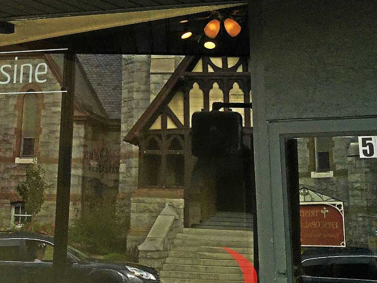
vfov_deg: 22.1
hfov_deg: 29.4
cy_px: 4
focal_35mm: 64
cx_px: 61
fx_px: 697
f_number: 2.2
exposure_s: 1/807
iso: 32
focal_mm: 4.15
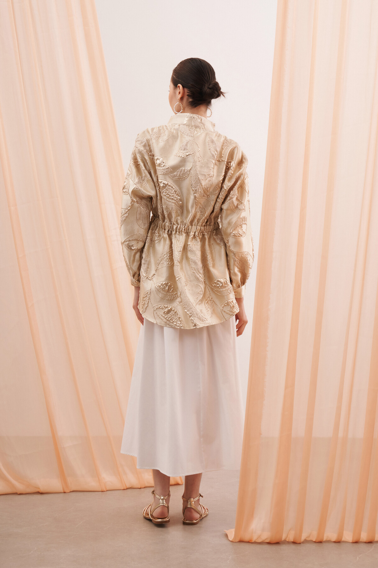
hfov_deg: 23.4
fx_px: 913
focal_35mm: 58
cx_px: 189
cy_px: 284
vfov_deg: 34.5
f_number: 11
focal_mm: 58
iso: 400
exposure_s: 1/160
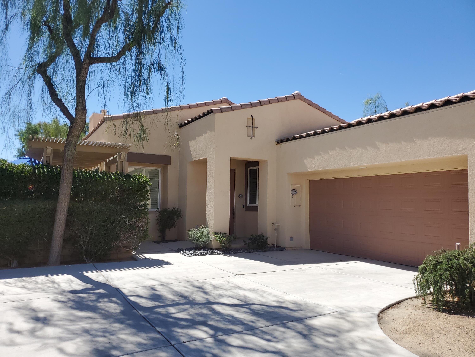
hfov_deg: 67.3
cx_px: 238
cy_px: 178
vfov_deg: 53.1
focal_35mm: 26
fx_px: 357
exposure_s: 1/3001
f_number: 1.5
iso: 50
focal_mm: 4.3
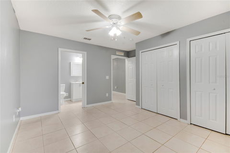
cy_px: 76
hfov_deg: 100.4
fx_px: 96
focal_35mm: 15
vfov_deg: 77.3
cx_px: 115
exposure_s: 1/6
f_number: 10
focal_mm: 10
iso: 280
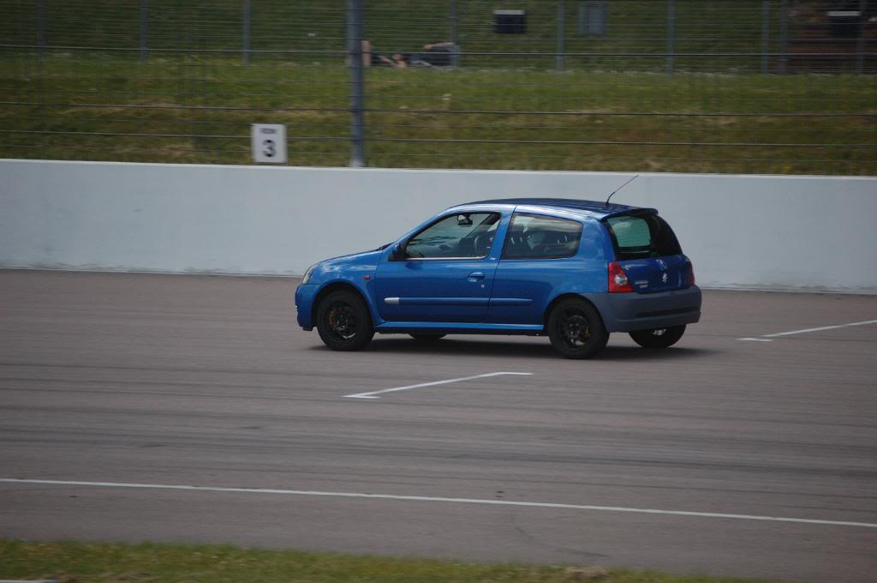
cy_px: 292
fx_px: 7299
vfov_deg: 4.6
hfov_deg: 6.9
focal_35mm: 300
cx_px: 438
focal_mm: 200
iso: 560
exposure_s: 1/500
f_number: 5.6
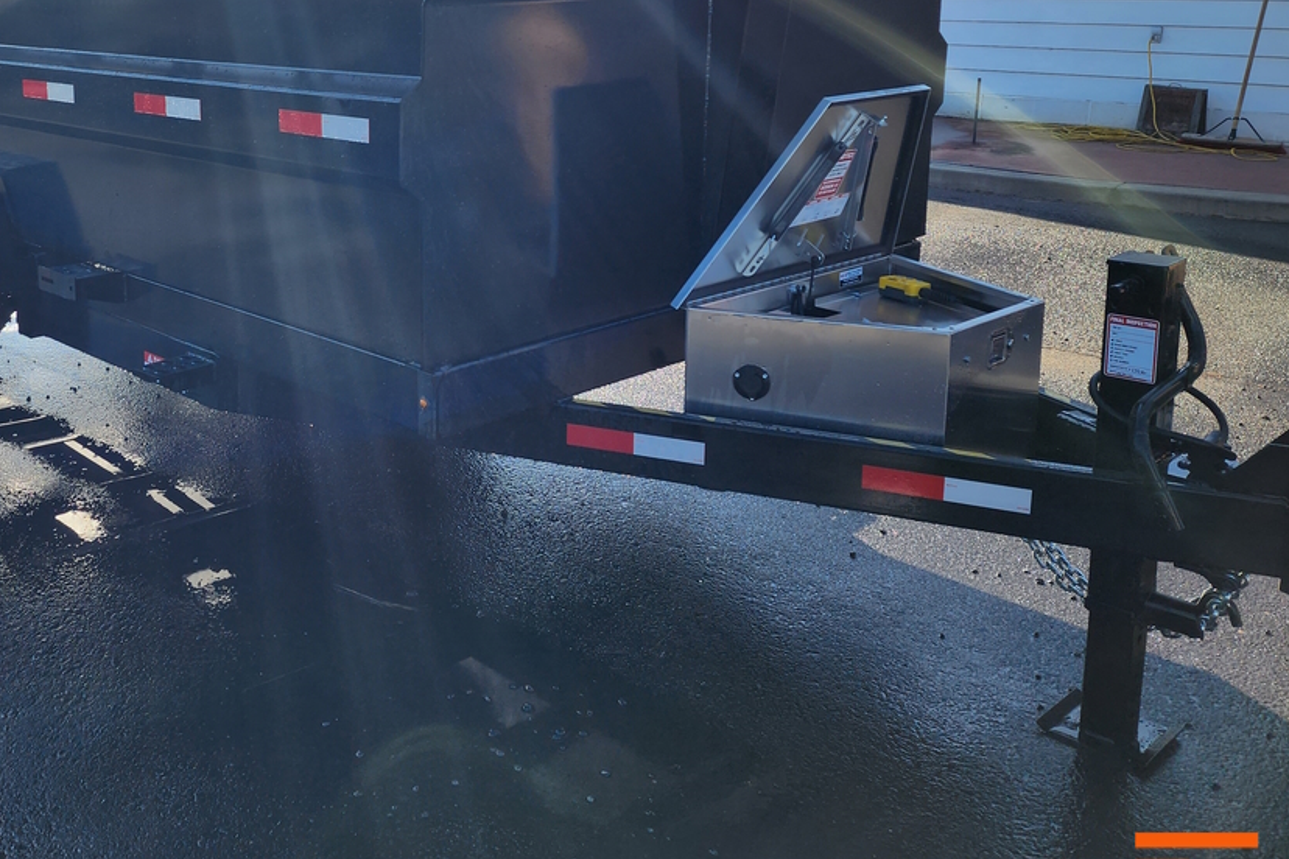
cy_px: 226
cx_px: 307
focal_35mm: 37
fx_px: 1325
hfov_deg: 49.6
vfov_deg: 35.2
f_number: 1.8
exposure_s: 1/848
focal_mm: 6.4
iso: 12
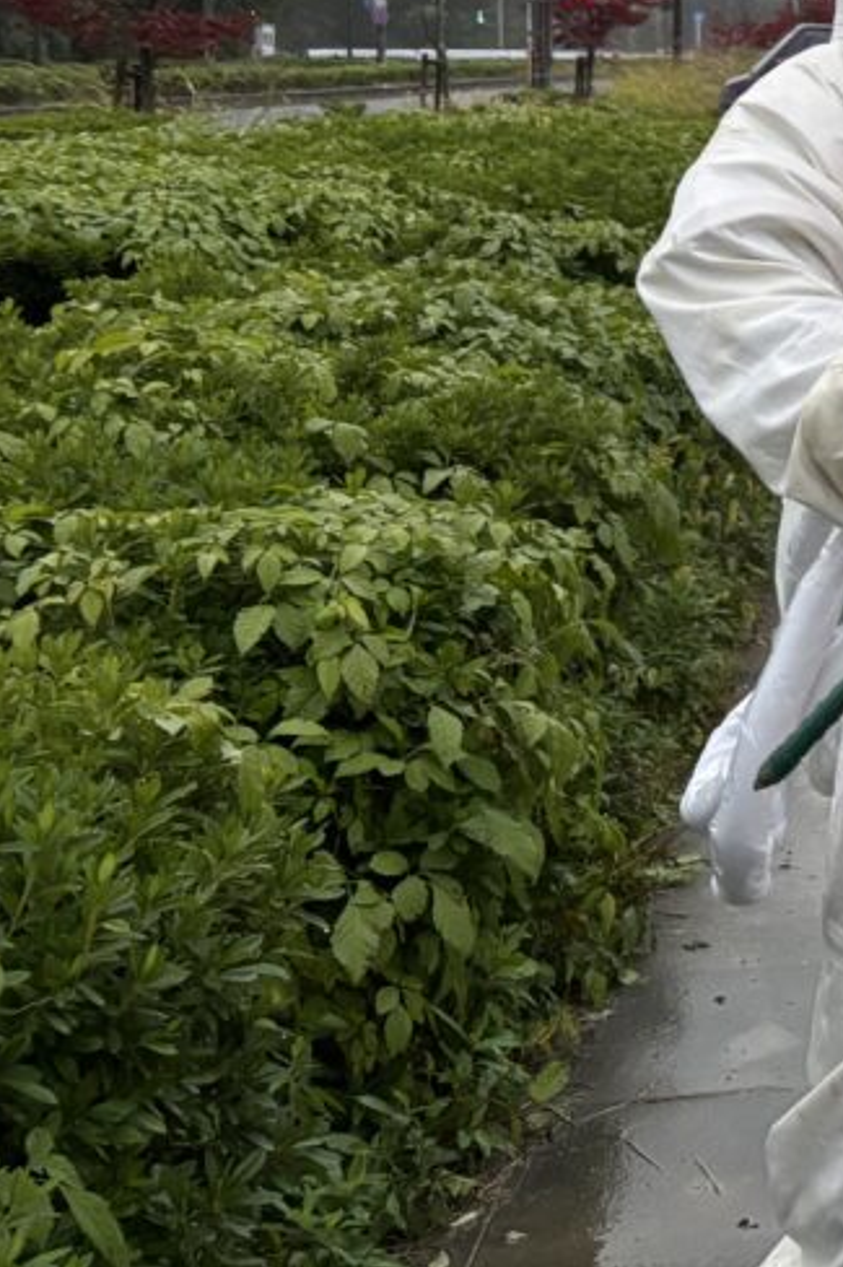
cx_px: 1632
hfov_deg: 15.6
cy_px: 190
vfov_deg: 27.7
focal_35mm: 71
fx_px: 2495
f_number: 1.6
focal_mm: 5.96
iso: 320
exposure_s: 1/60
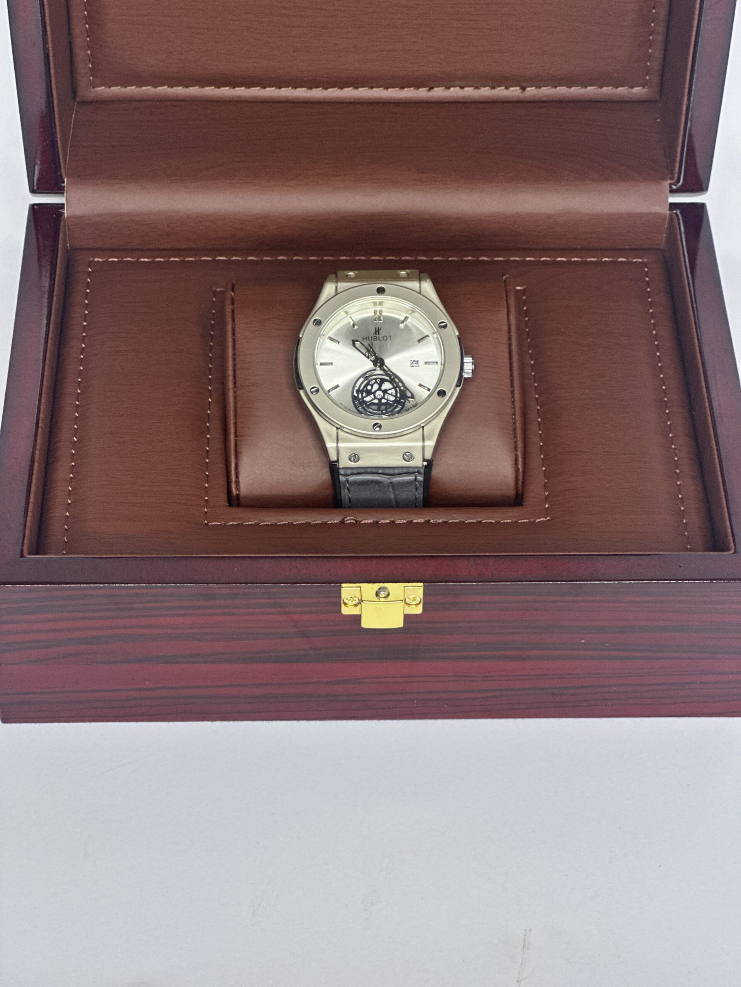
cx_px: 370
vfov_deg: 25.3
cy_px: 494
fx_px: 2198
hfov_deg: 19.1
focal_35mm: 77
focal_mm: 9
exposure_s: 1/65
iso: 250
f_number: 2.8
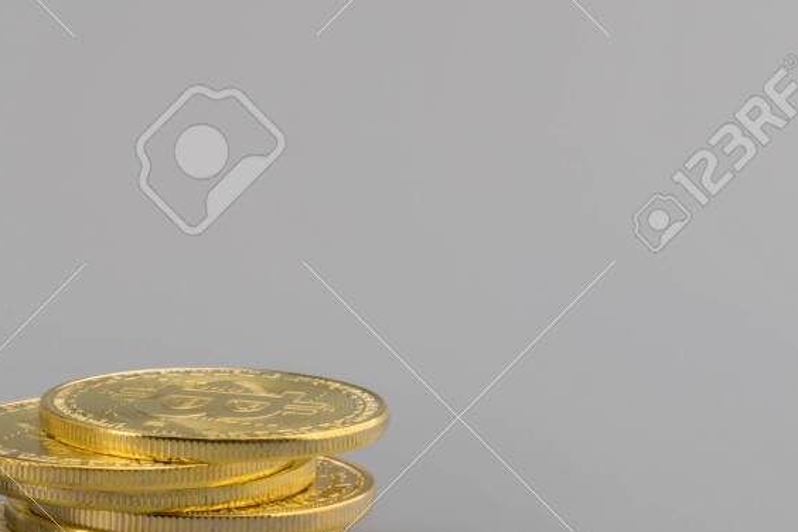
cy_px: 102
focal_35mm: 311
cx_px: -61
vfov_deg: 4.4
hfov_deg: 6.6
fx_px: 6893
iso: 100
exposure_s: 1/160
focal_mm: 90
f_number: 22
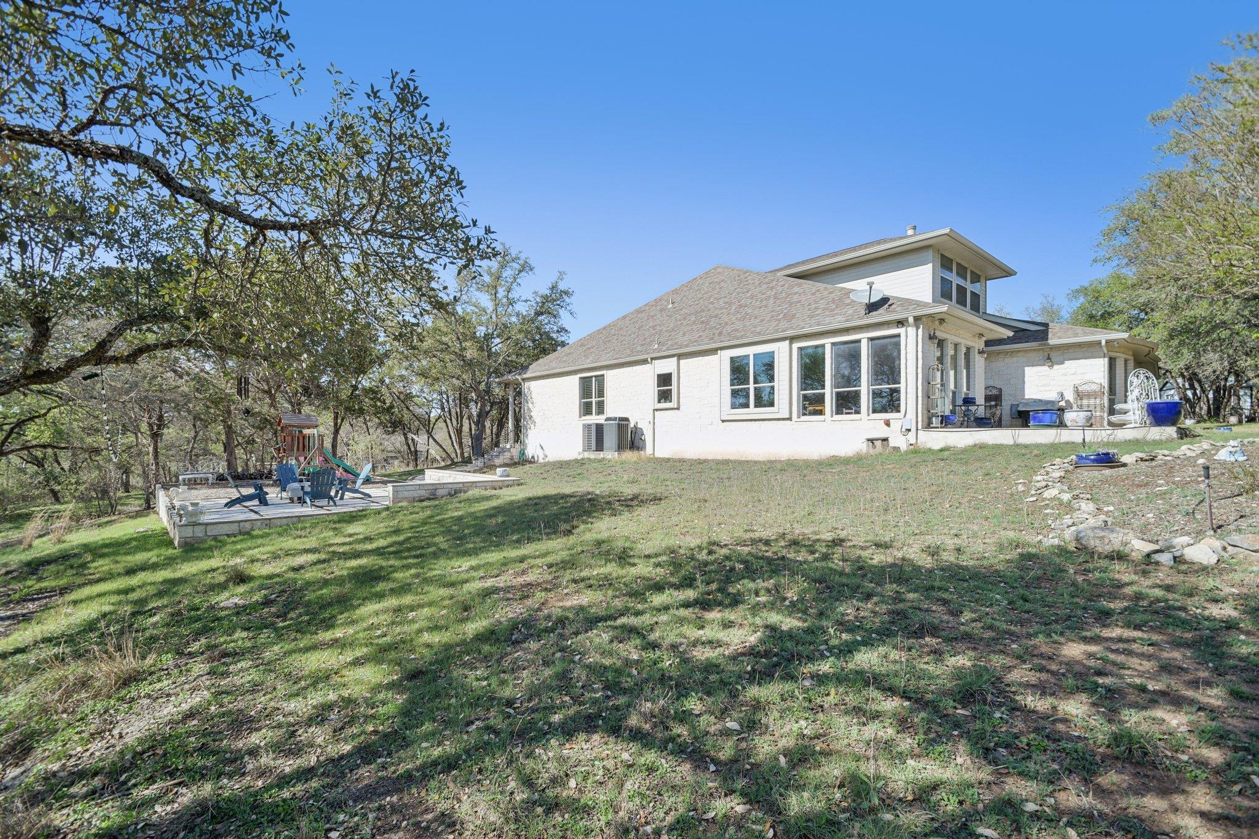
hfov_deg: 100.4
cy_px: 420
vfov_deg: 77.3
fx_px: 525
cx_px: 630
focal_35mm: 15
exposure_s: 1/400
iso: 400
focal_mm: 10
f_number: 8
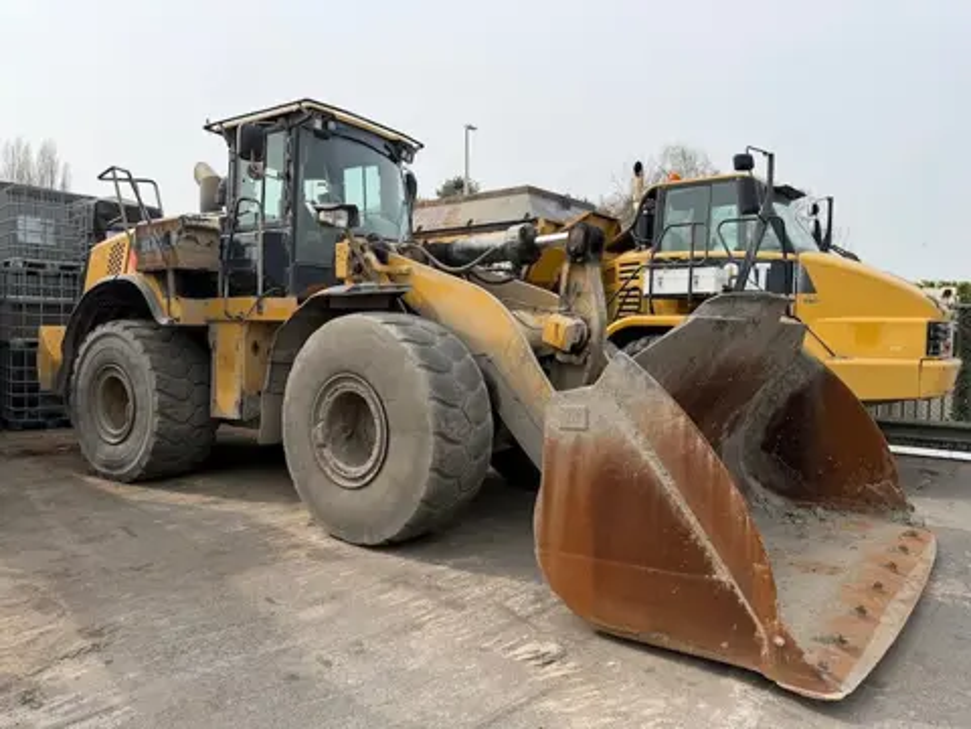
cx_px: 486
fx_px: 673
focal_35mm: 24
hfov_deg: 71.6
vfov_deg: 56.8
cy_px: 364
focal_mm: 6.76
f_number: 1.78
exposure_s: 1/3584
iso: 80
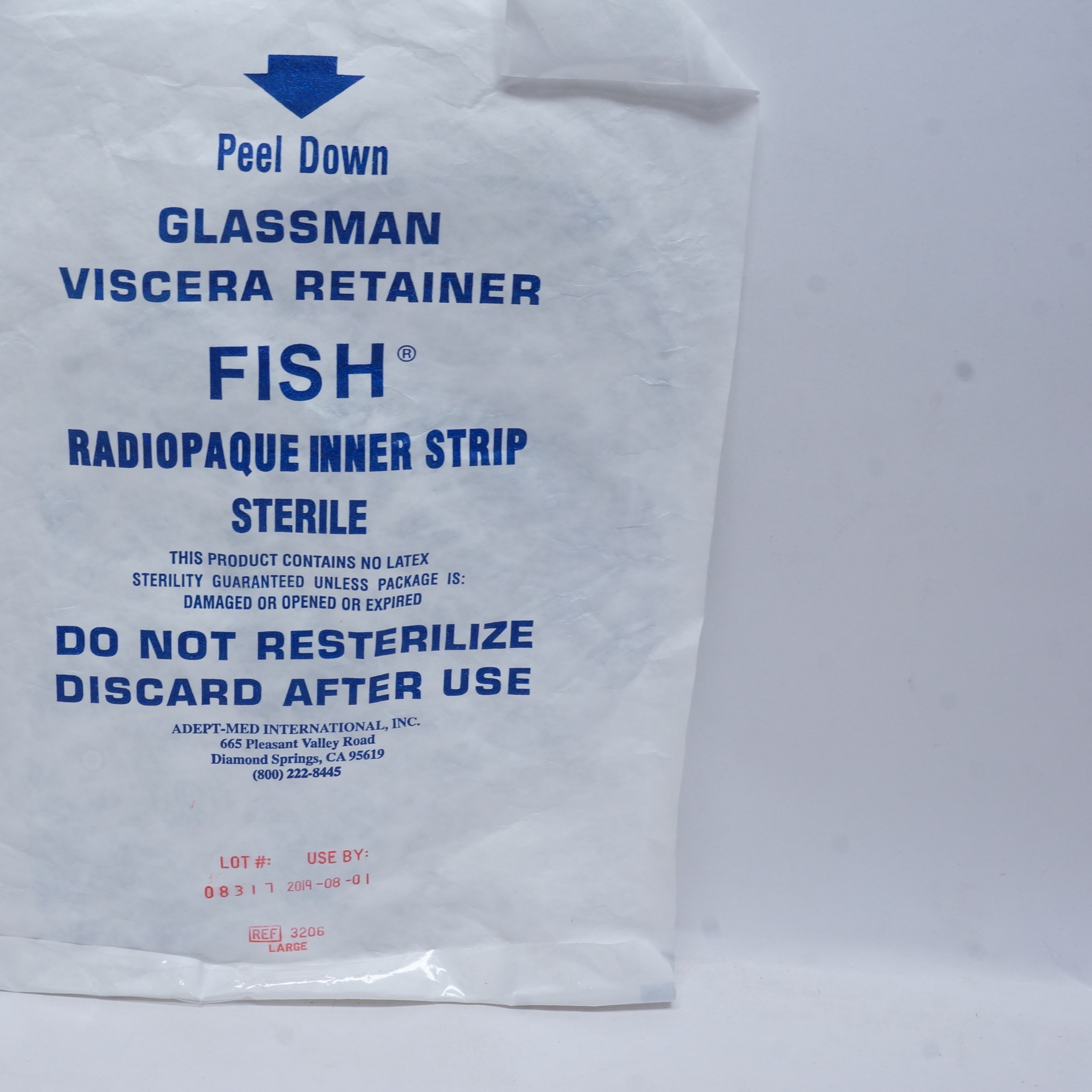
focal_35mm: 56
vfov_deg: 30.7
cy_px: 546
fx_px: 1986
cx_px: 306
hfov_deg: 30.4
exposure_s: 1/10
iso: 400
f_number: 14
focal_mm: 29
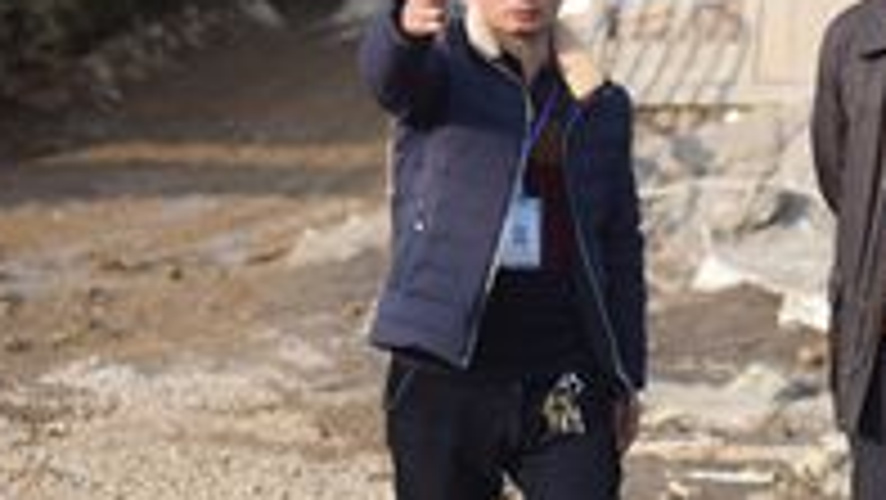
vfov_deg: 7.6
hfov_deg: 13.2
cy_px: -27
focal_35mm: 160
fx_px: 3760
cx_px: 926
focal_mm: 60
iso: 1000
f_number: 2.8
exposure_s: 1/8000
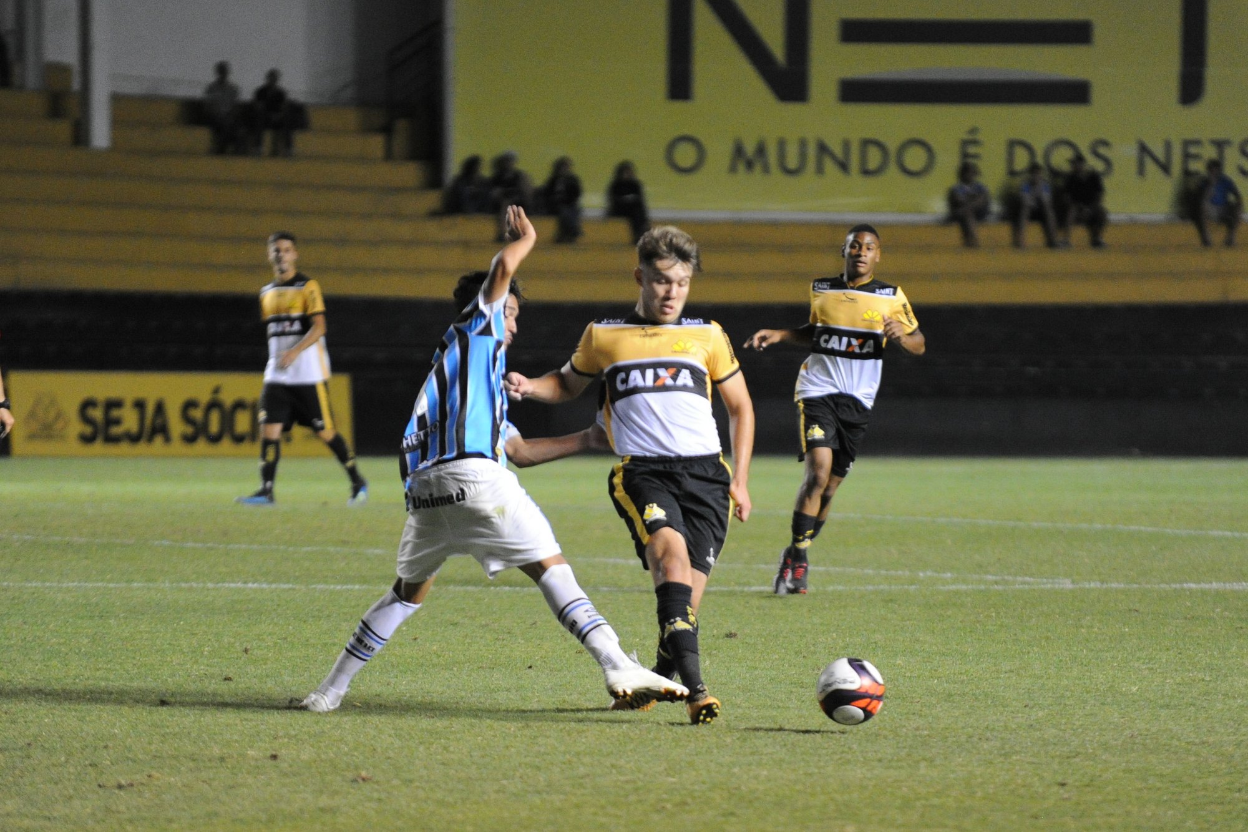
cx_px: 624
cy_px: 416
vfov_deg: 6.9
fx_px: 6932
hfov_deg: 10.3
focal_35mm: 200
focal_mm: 200
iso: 6400
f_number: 2.8
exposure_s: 1/1250
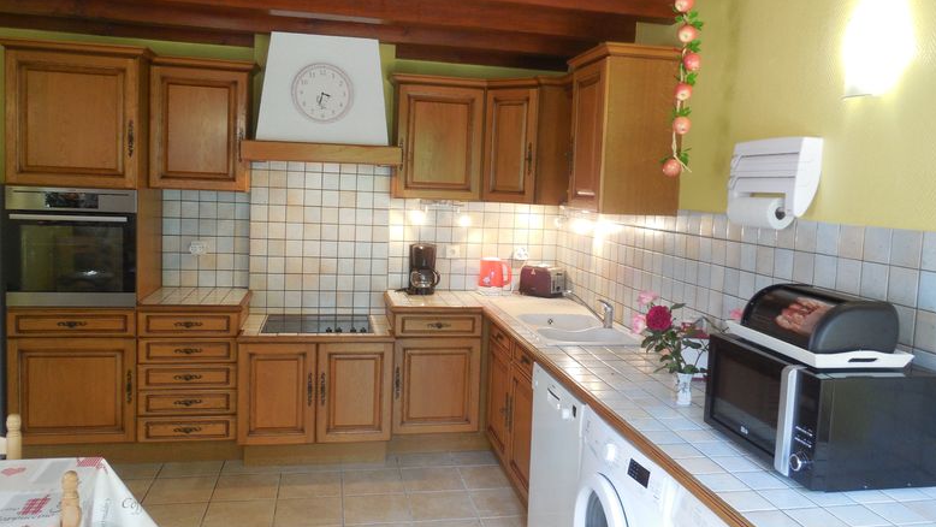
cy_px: 243
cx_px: 480
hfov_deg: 67.9
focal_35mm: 28
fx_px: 695
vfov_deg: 41.5
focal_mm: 4.5
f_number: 3.1
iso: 280
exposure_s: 1/30
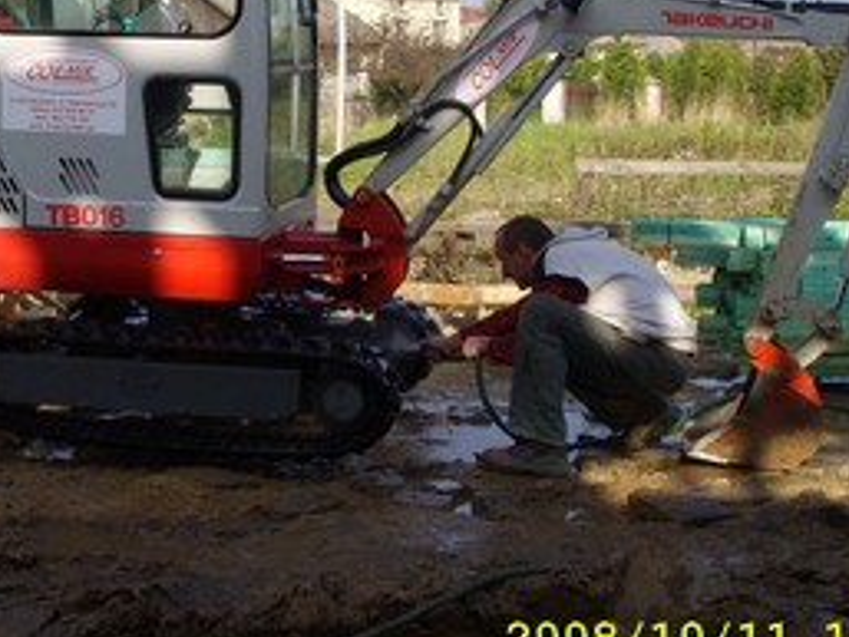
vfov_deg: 19.8
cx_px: 281
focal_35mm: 74
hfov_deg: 26.2
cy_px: 150
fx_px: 1816
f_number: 5.7
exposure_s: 1/272
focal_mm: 7.8
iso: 50
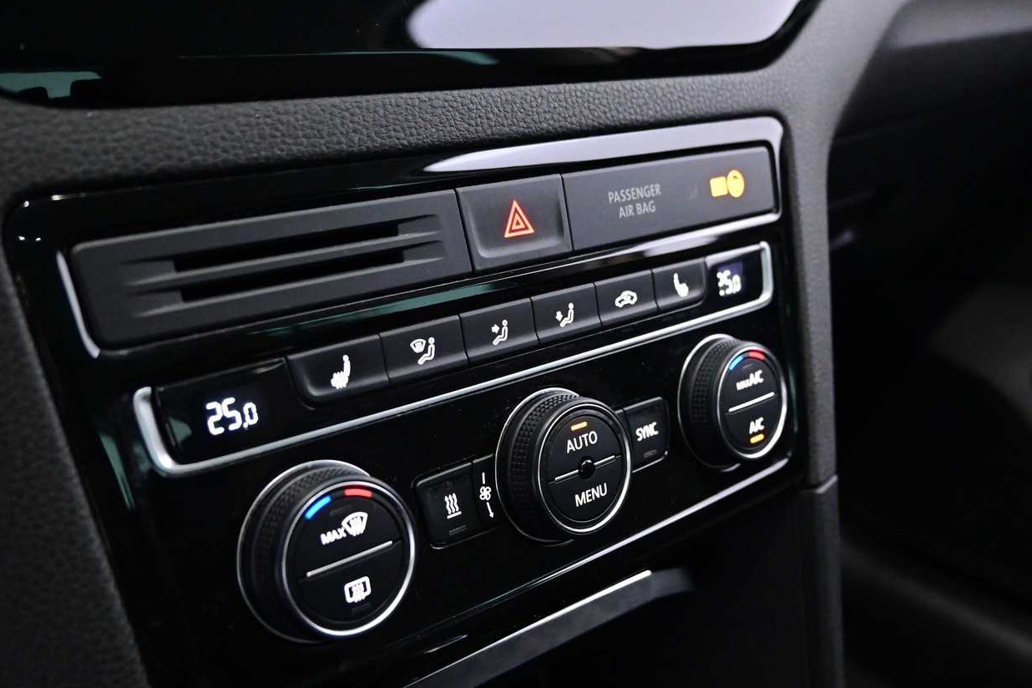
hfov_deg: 50.3
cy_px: 432
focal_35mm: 38
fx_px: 1099
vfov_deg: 34.6
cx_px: 558
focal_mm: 19.5
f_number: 3.8
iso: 4500
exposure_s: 1/30
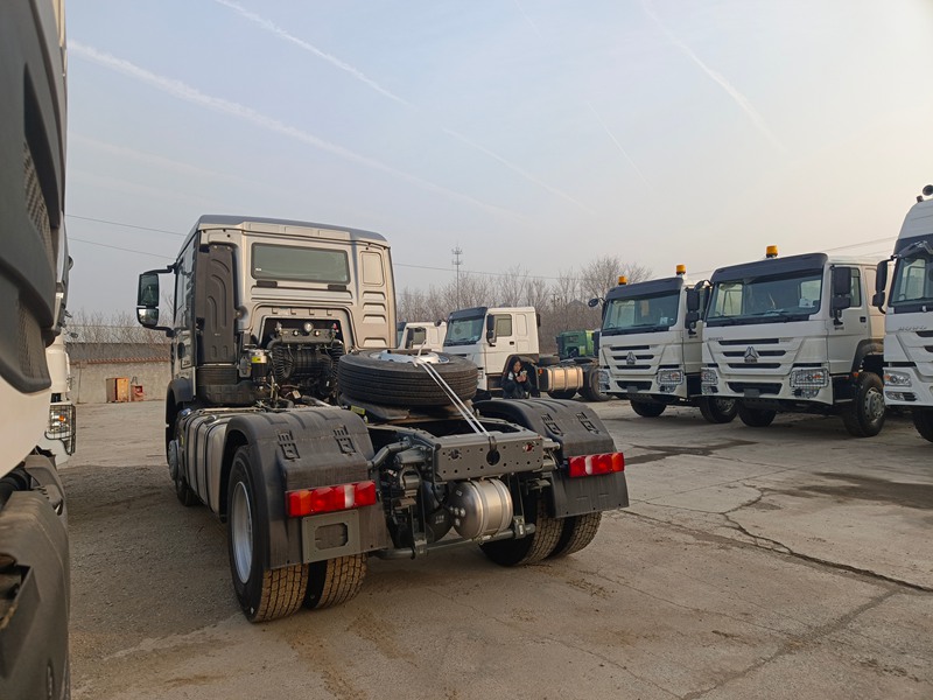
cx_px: 466
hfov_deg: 73.9
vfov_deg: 58.9
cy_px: 350
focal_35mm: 23
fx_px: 620
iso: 100
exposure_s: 1/215
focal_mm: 5.59
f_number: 1.88
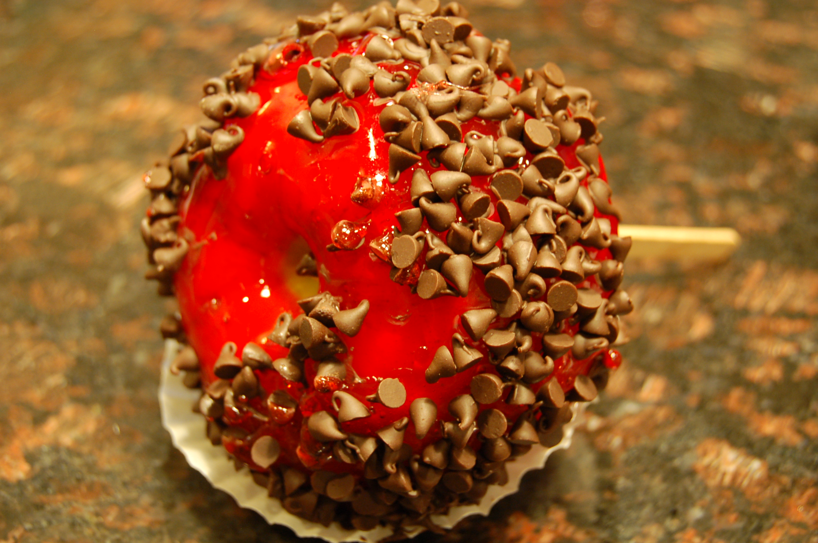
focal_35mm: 68
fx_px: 1531
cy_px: 272
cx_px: 409
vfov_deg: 20.1
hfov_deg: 29.9
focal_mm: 45
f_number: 5.3
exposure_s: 1/4
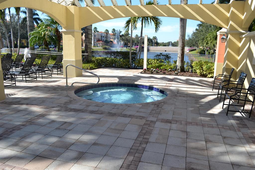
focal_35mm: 27
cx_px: 128
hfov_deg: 67.4
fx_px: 191
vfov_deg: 47.9
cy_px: 85
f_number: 7.1
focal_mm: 18
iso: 100
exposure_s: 1/200
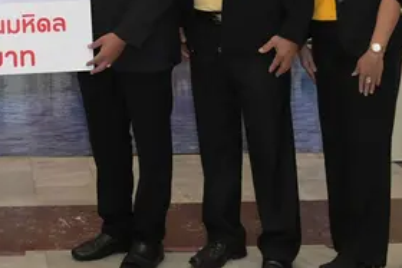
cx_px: 0
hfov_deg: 22.0
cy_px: -37
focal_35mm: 89
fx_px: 994
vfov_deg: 14.9
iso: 2500
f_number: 5.6
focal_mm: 32
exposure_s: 1/200
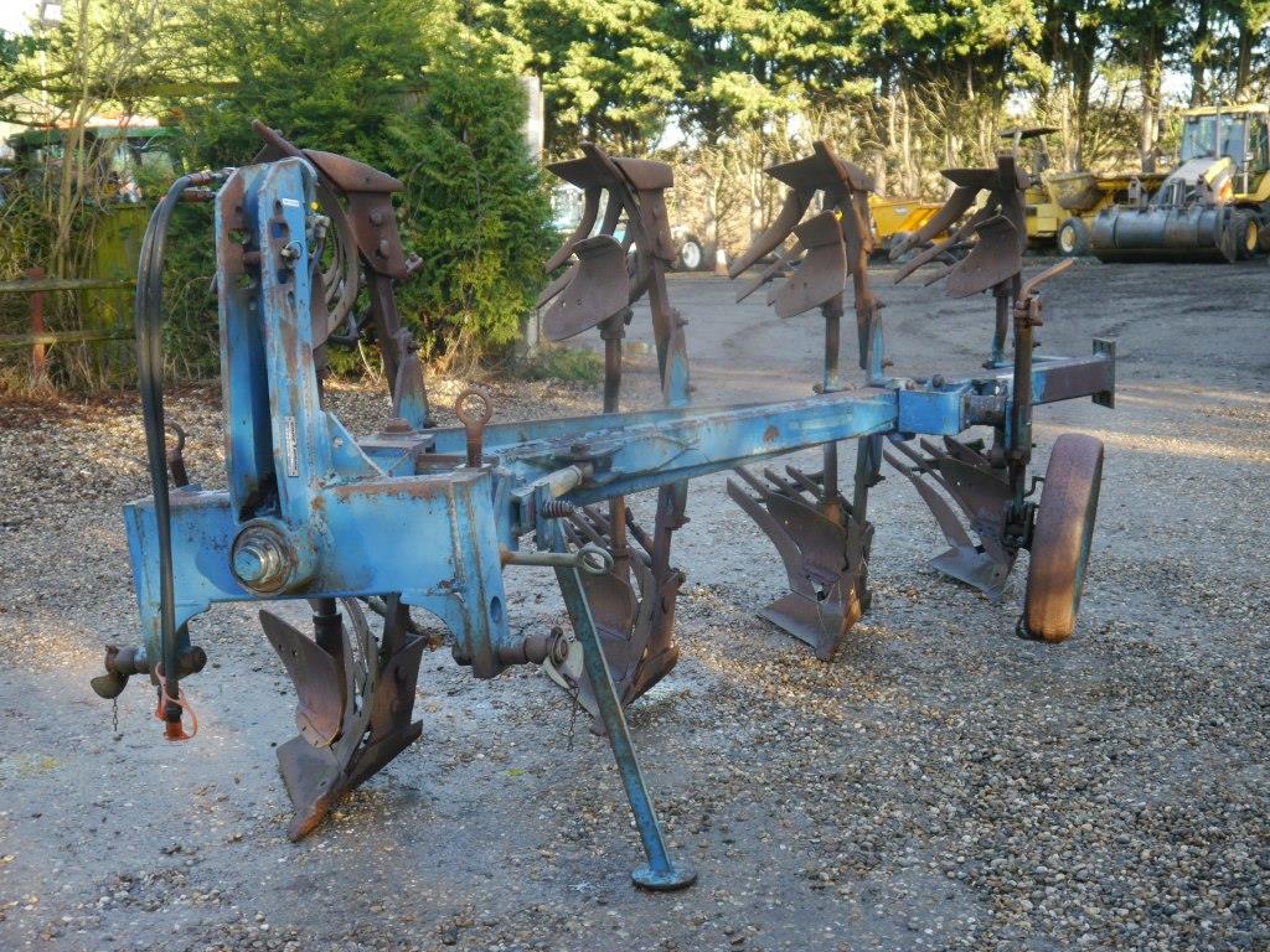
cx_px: 635
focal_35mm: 46
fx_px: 1688
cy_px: 476
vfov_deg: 31.5
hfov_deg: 41.2
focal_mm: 23
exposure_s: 1/60
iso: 160
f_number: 4.4
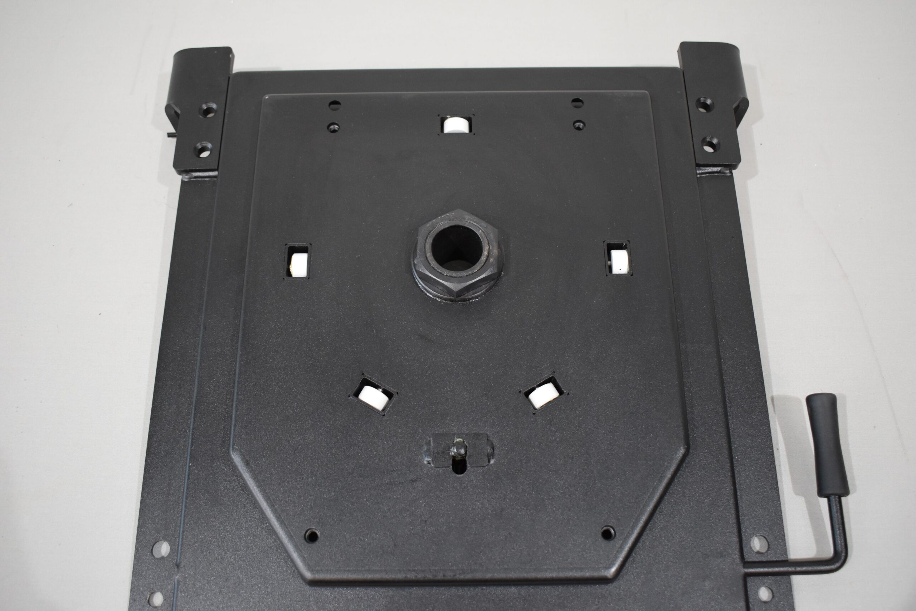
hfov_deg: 55.1
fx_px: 878
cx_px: 458
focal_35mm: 34
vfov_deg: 38.4
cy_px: 306
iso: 900
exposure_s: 1/125
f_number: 3.8
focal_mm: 23
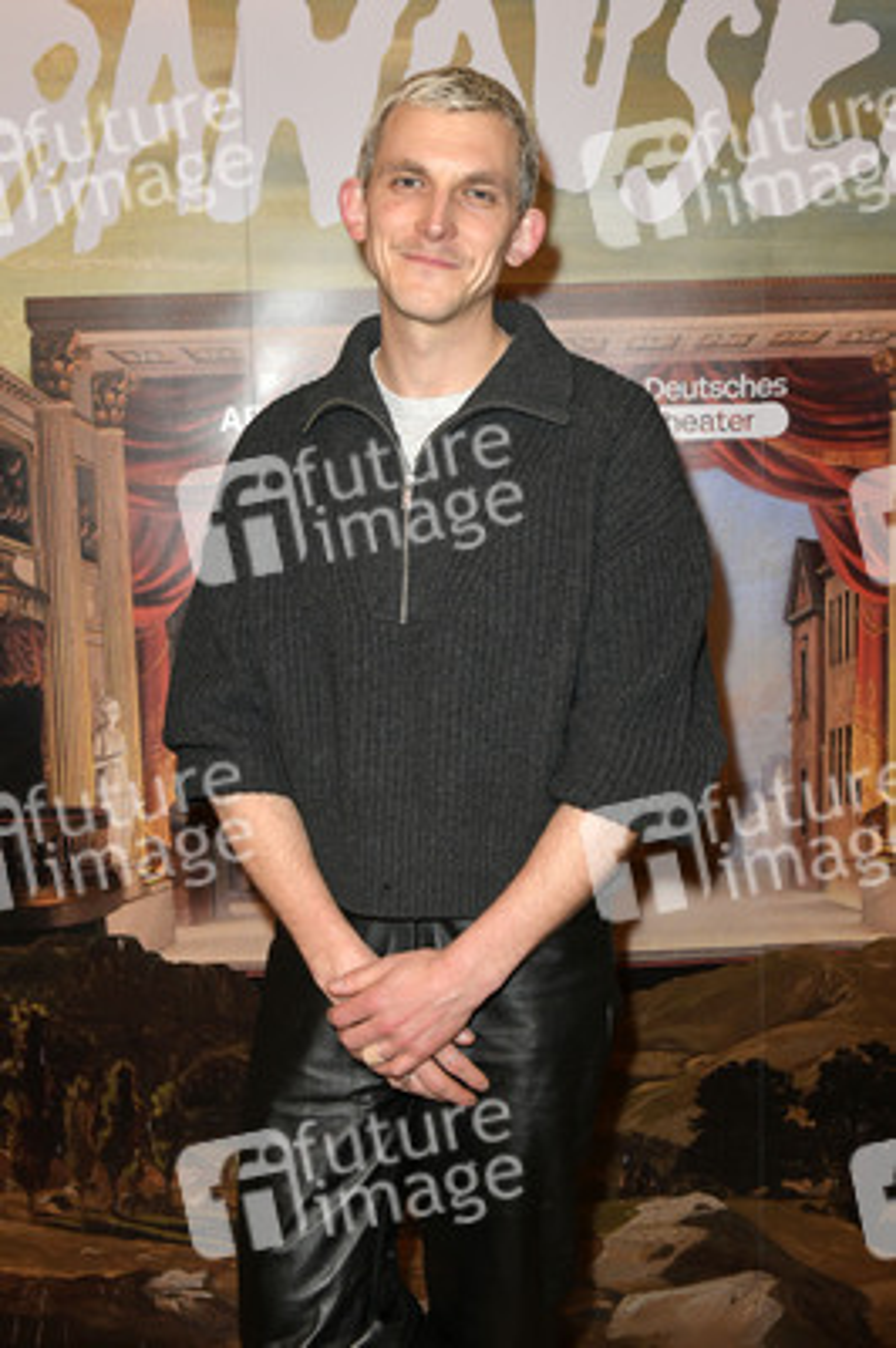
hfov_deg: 35.0
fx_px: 1421
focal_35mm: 38
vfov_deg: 50.7
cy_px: 674
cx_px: 448
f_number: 5.6
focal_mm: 38
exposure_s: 1/125
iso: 2000
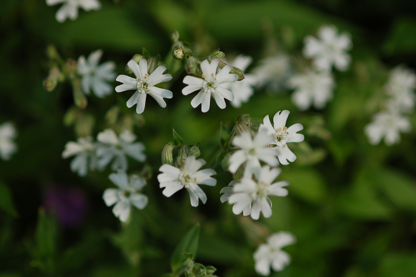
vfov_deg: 8.7
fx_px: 1818
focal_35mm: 158
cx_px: 208
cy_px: 138
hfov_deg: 13.1
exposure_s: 1/3200
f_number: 3.3
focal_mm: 105
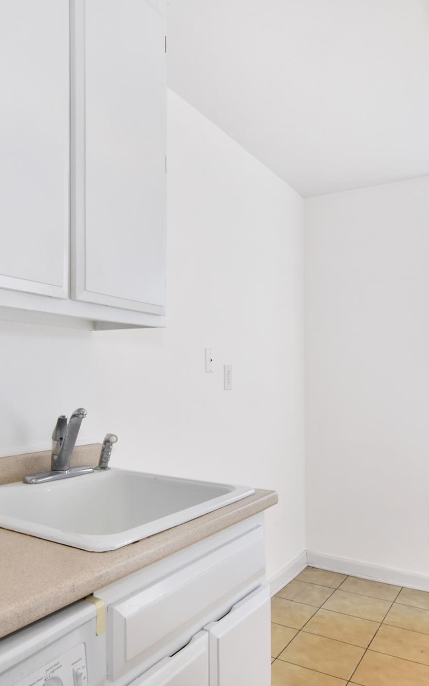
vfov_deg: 70.9
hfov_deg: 47.5
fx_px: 482
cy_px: 346
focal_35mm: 26
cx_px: 161
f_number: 11
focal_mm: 11
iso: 640
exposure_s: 1/100
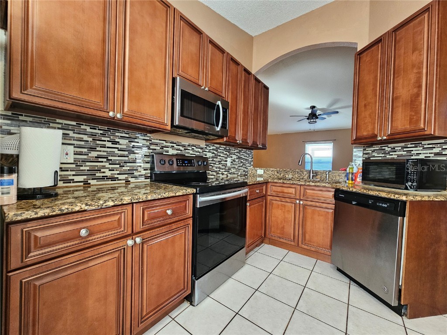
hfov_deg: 106.2
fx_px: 168
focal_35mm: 13
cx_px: 224
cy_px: 168
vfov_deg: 89.9
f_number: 2.2
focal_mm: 2.2
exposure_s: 1/60
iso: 250
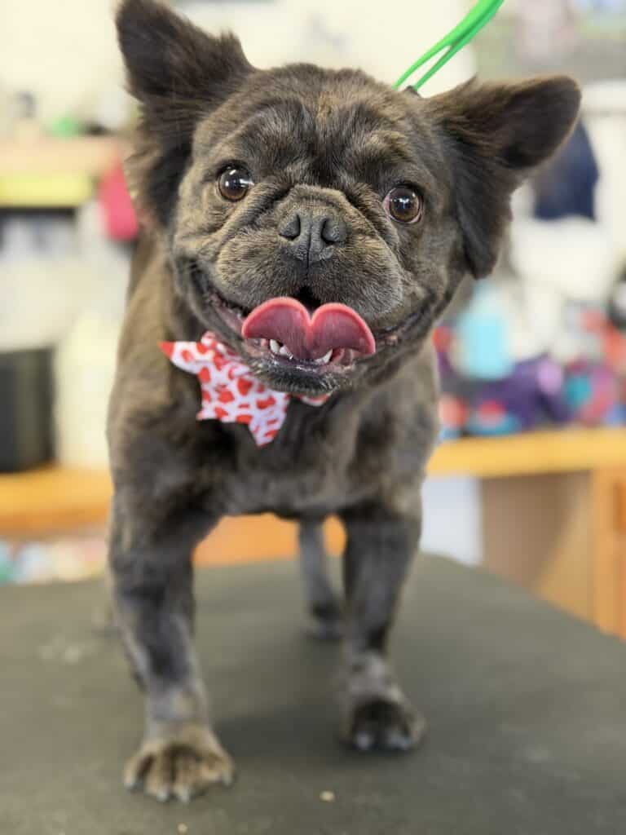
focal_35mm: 48
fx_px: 1157
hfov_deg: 30.3
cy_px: 418
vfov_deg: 39.7
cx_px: 313
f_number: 1.78
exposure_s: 1/60
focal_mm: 6.76
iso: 250
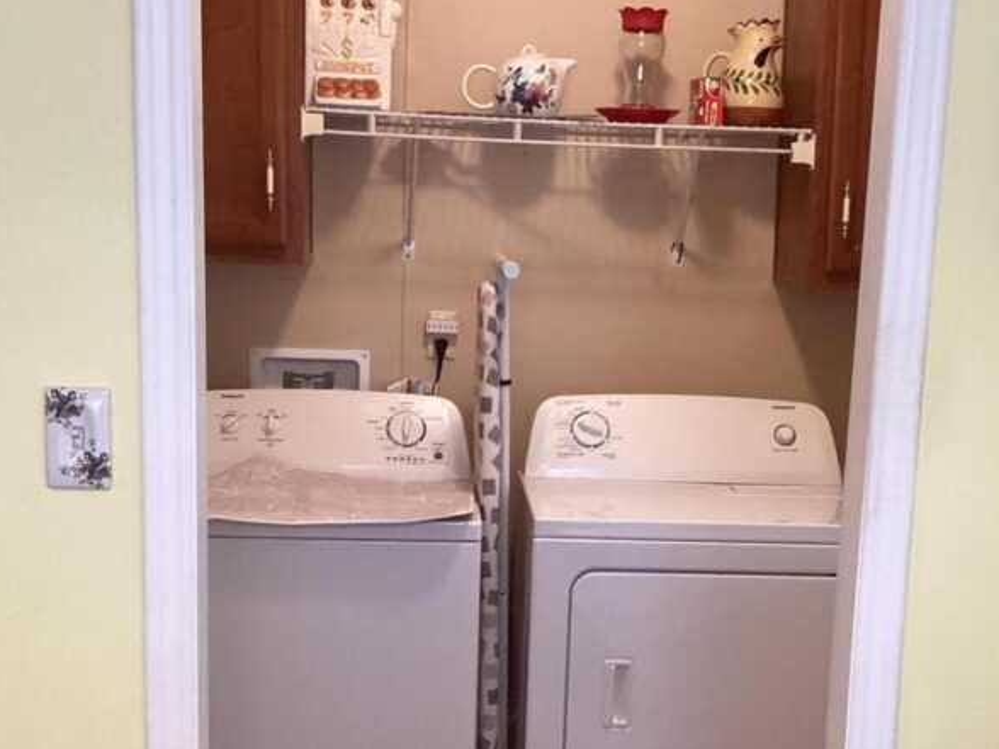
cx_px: 496
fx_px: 1558
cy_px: 511
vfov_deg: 26.8
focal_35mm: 54
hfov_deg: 35.5
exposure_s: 1/50
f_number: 2.4
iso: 200
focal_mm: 3.3
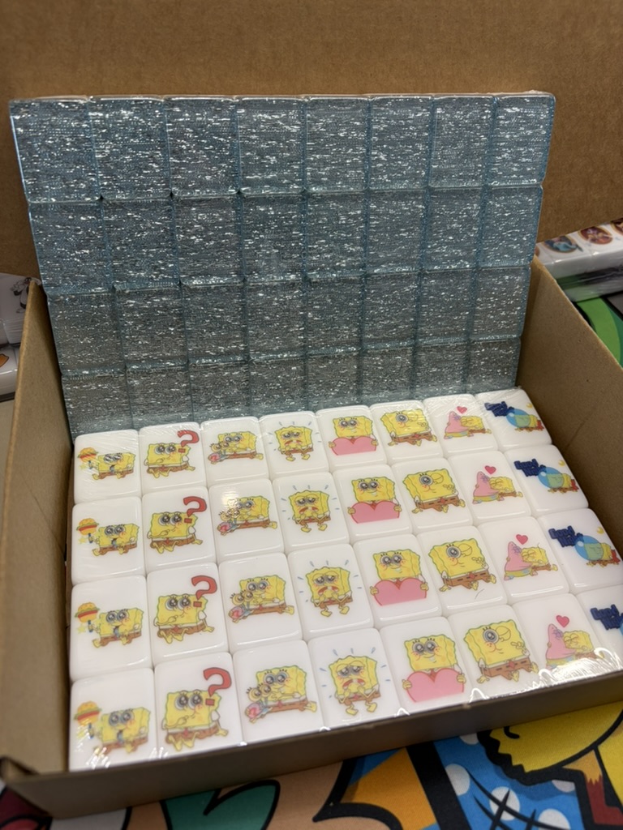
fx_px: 624
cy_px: 415
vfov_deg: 67.3
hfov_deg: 53.1
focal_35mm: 26
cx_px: 312
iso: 32
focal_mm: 5.96
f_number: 1.6
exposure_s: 1/122
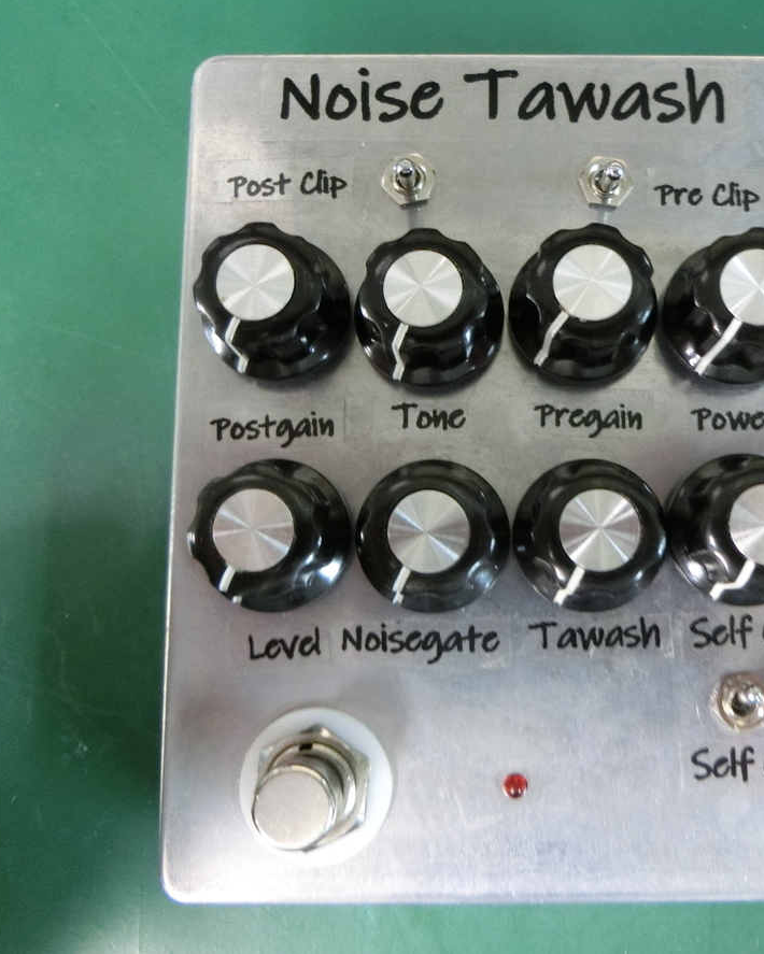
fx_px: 932
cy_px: 471
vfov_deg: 54.2
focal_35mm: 33
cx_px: 483
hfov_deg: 44.2
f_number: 3.5
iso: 640
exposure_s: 1/25
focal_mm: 4.5
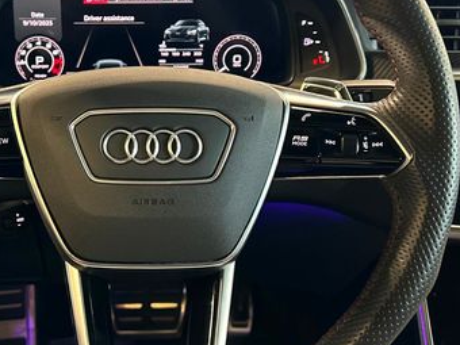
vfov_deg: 29.6
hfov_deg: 38.3
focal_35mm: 49
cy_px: 139
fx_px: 651
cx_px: 138
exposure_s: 1/34
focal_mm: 5.7
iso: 500
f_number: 1.5
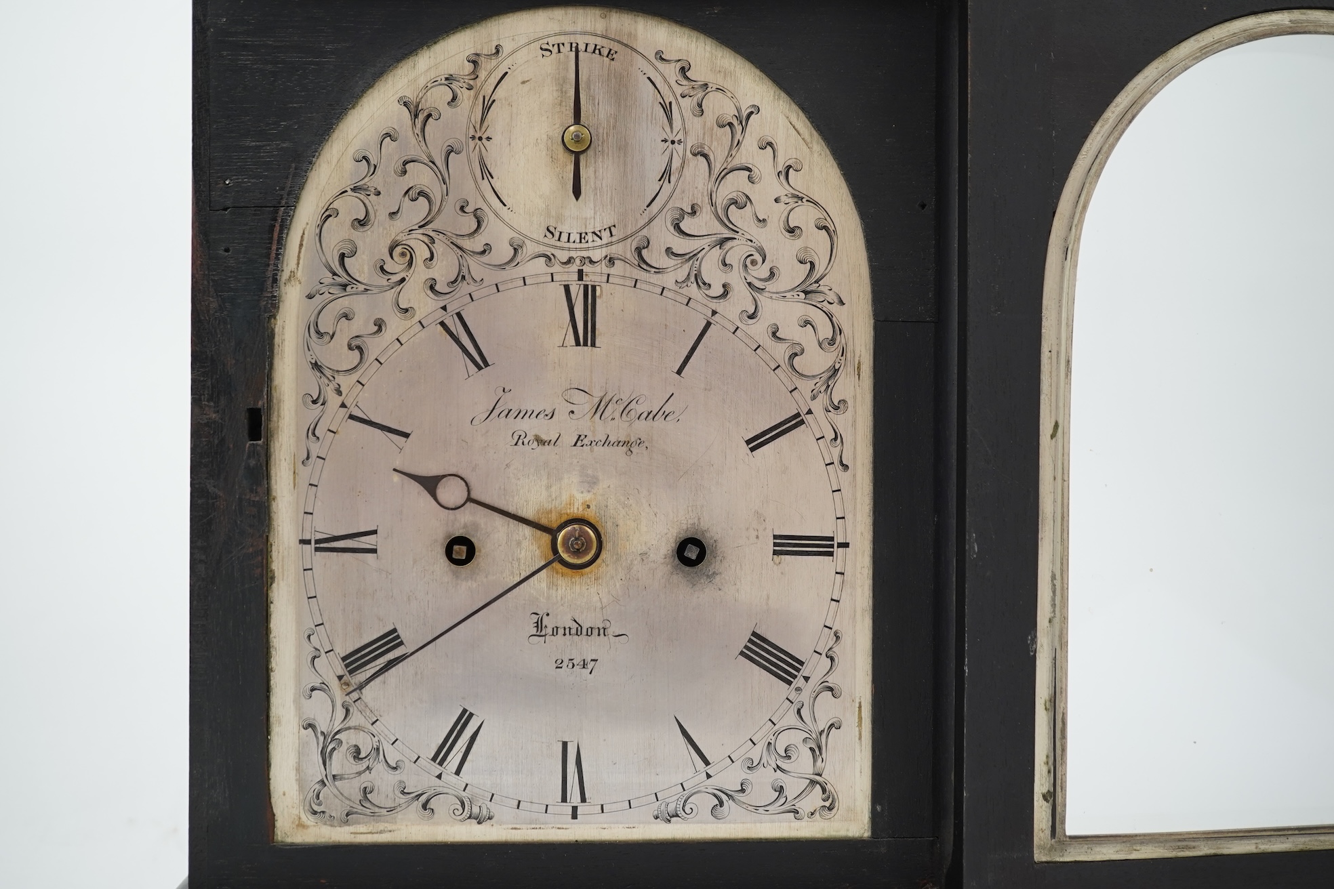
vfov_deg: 29.9
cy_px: 444
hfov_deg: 43.6
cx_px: 667
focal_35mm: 45
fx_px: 1667
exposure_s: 1/60
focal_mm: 30
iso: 500
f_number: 6.3
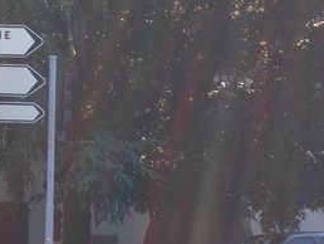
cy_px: 142
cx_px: 249
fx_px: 2089
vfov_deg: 6.7
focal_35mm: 223
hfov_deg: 8.9
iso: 80
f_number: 5.3
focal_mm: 13.6
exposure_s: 1/250
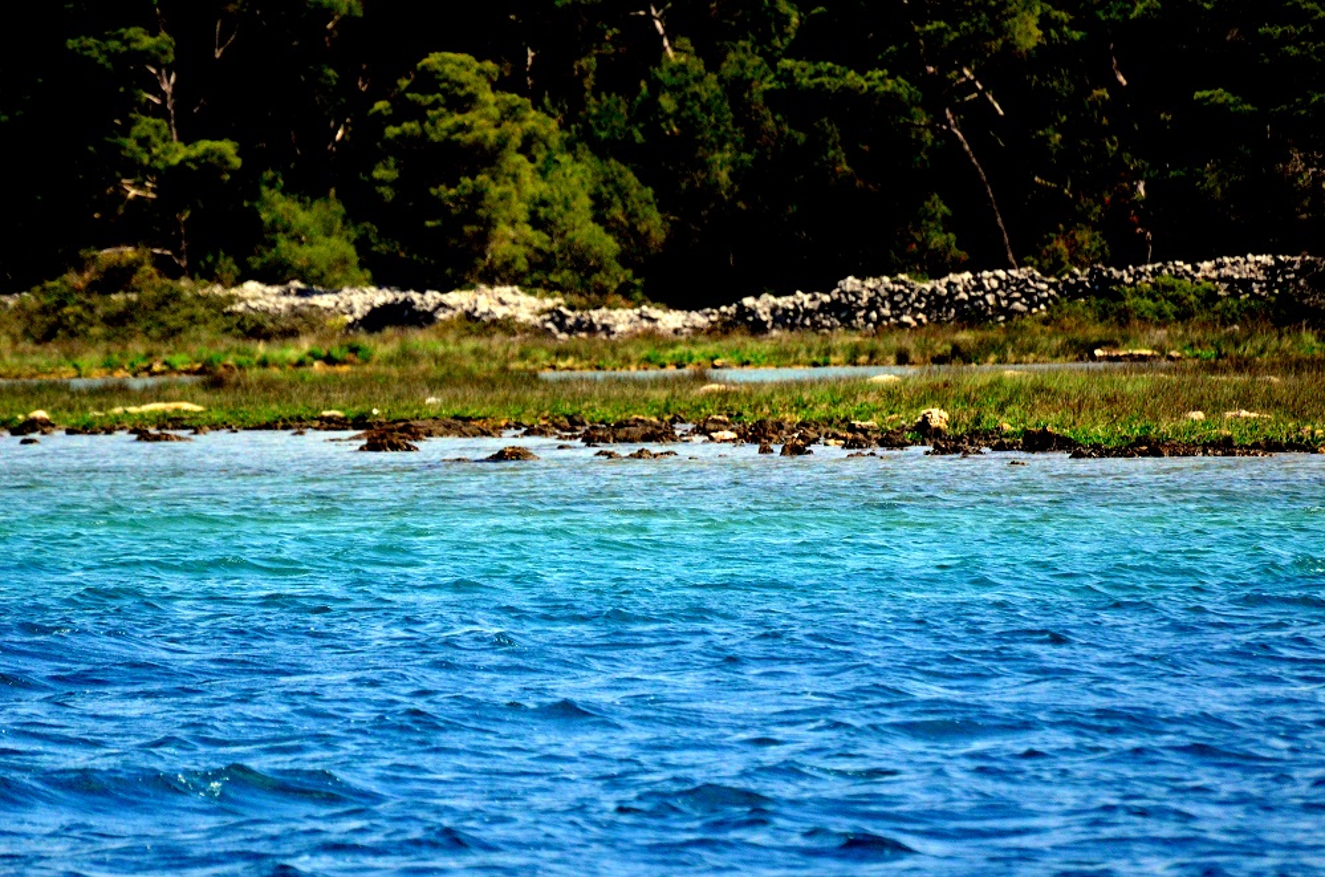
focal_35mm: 450
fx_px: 16523
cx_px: 662
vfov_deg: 3.0
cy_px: 438
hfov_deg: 4.6
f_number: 5.6
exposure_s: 1/8000
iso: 2500
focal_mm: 300
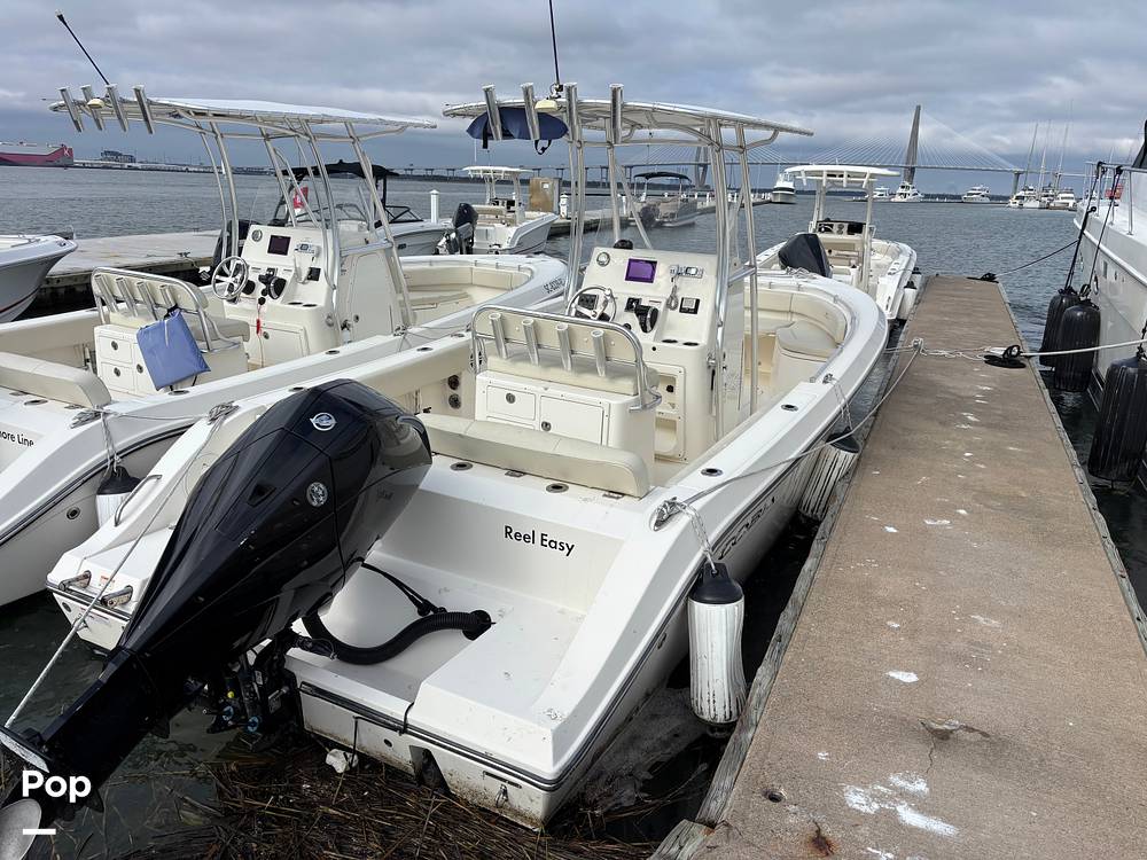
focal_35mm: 26
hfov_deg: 67.3
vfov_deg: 53.1
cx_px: 574
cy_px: 430
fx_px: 862
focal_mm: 5.96
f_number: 1.6
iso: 50
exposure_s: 1/4630
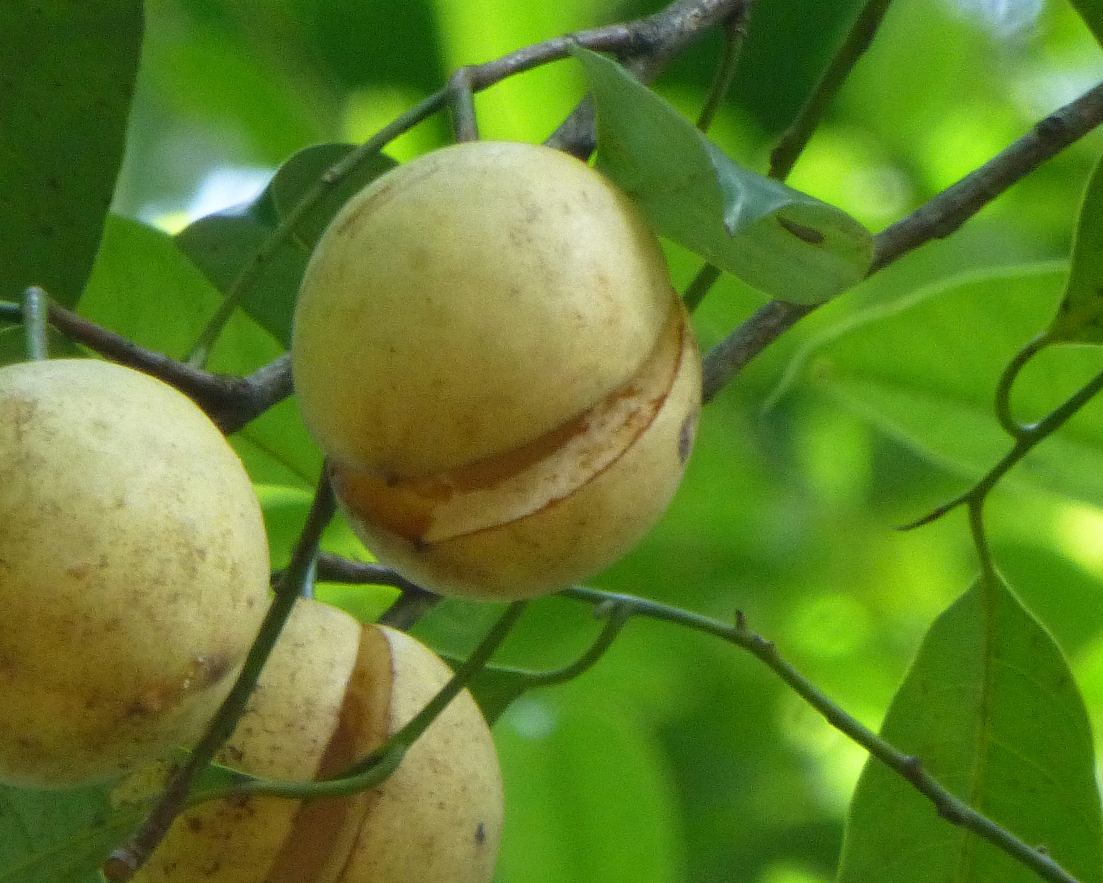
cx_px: 307
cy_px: 549
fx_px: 24190
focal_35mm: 741
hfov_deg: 2.6
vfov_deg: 2.1
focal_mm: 86
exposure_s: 1/50
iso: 400
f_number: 6.4
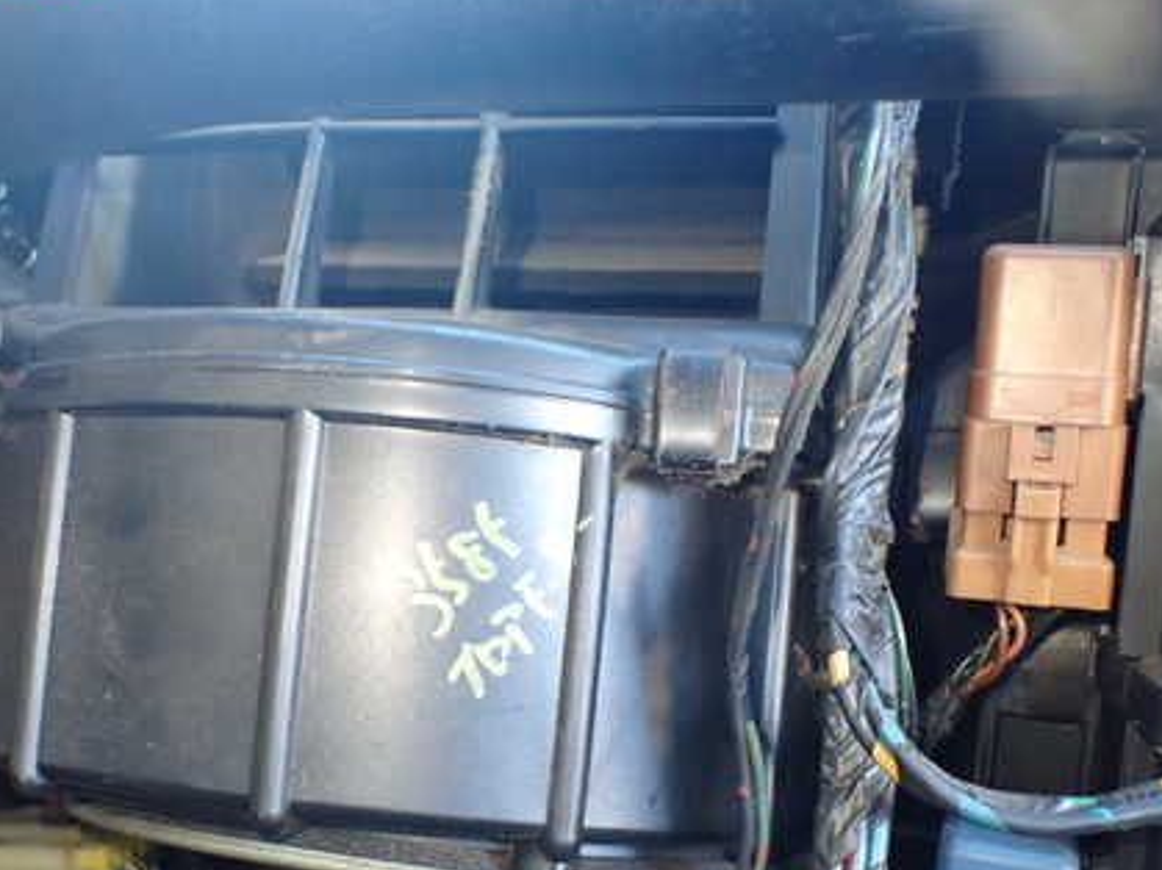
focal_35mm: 43
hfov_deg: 43.5
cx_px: 424
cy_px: 546
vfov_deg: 33.4
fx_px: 1443
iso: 800
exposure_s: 1/50
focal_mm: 5.4
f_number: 2.3
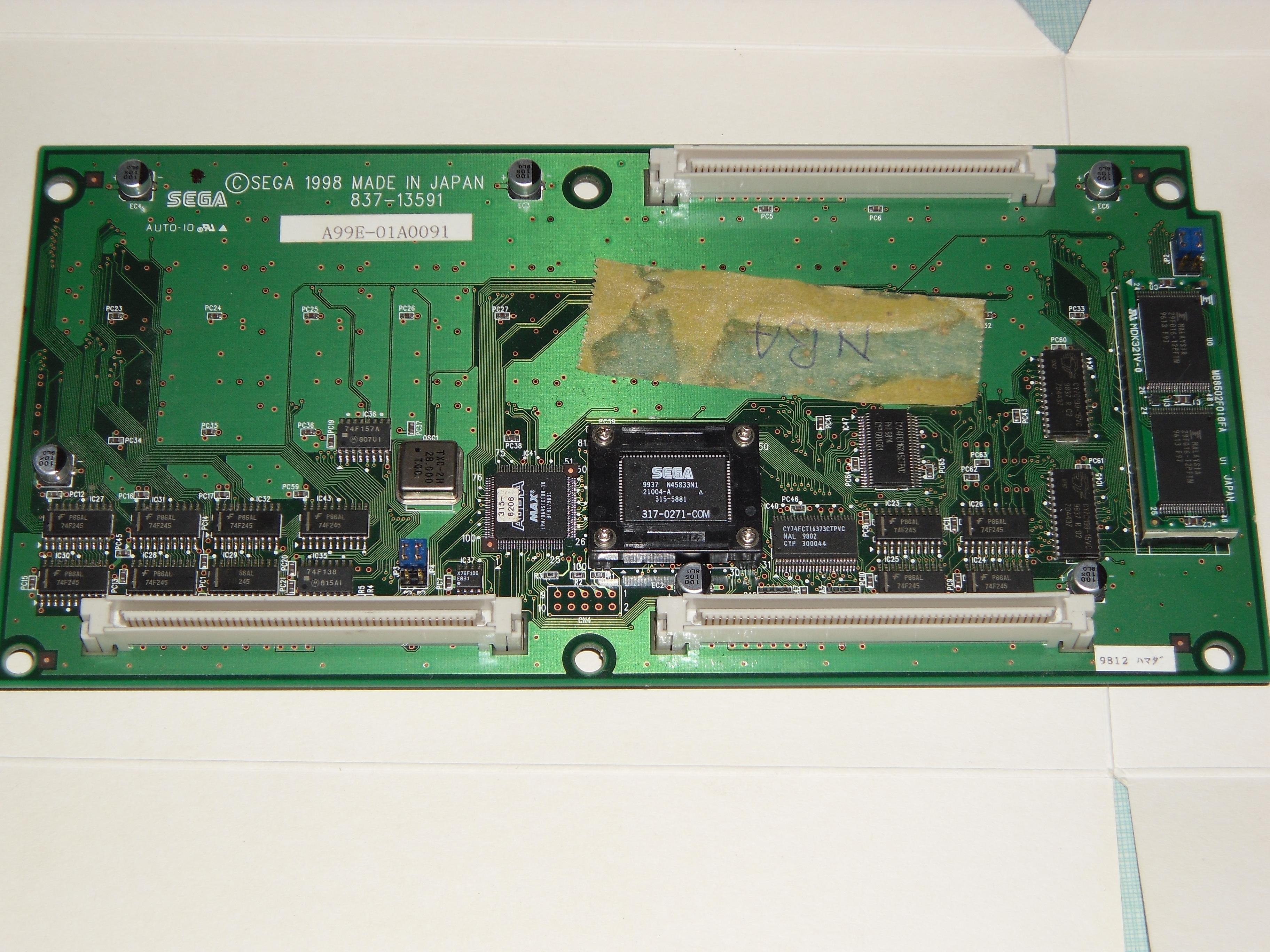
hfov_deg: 27.8
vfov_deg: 21.0
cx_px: 635
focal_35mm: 70
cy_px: 476
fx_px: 2568
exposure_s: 1/59
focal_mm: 12.57
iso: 80
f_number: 4.1
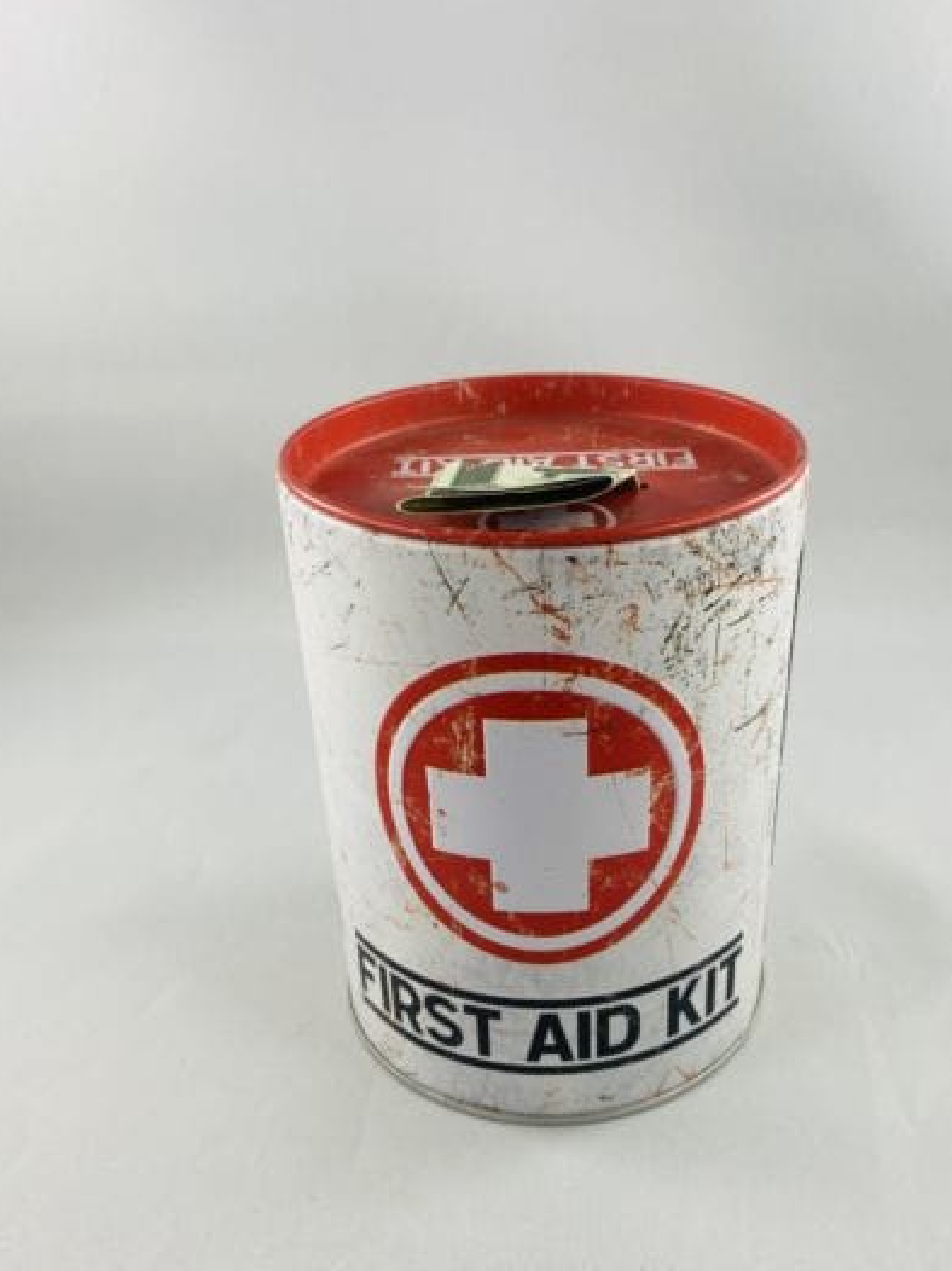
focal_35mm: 33
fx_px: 1211
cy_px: 801
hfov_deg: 42.7
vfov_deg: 54.7
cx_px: 568
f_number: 1.8
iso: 40
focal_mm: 4.25
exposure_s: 1/100
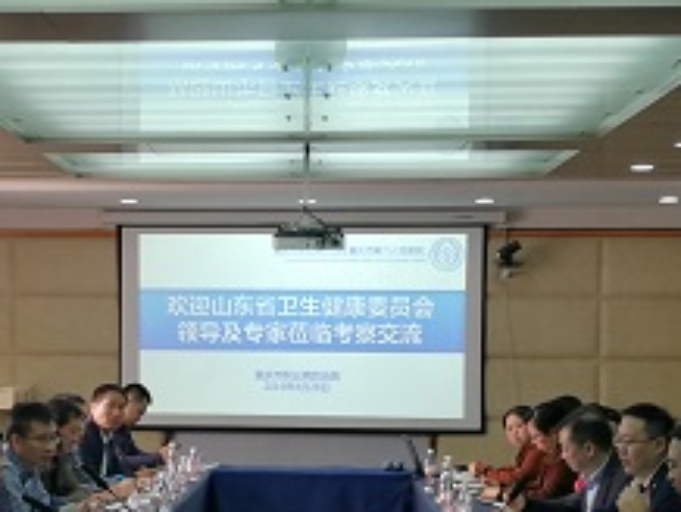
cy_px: 392
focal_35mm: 87
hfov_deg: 22.2
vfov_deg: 16.9
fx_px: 1713
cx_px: 150
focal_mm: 3.84
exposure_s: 1/50
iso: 50
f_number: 2.2
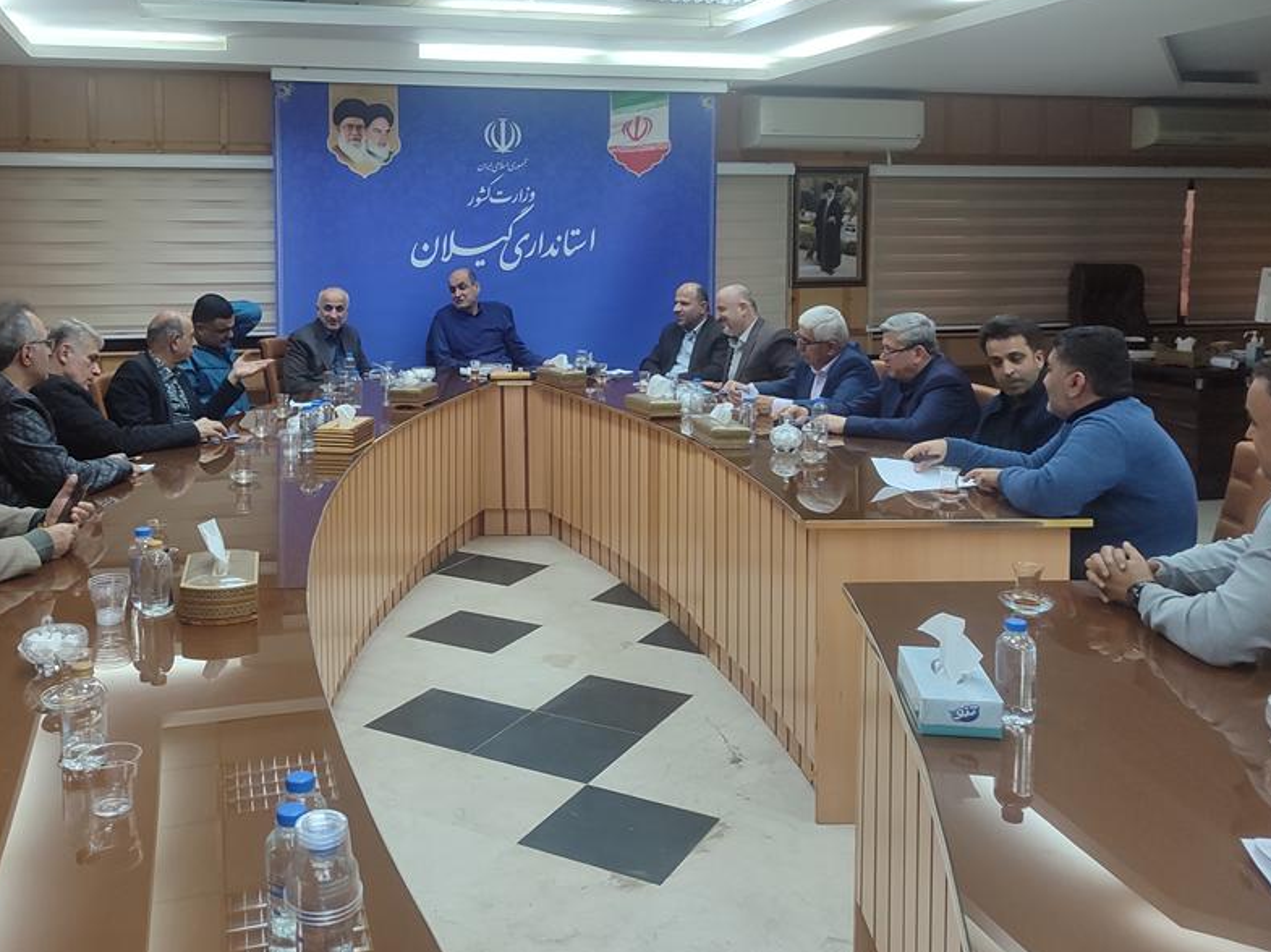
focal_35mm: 34
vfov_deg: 41.2
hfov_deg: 53.5
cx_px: 487
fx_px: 1248
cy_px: 316
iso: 143
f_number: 1.89
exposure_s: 1/50
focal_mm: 5.95
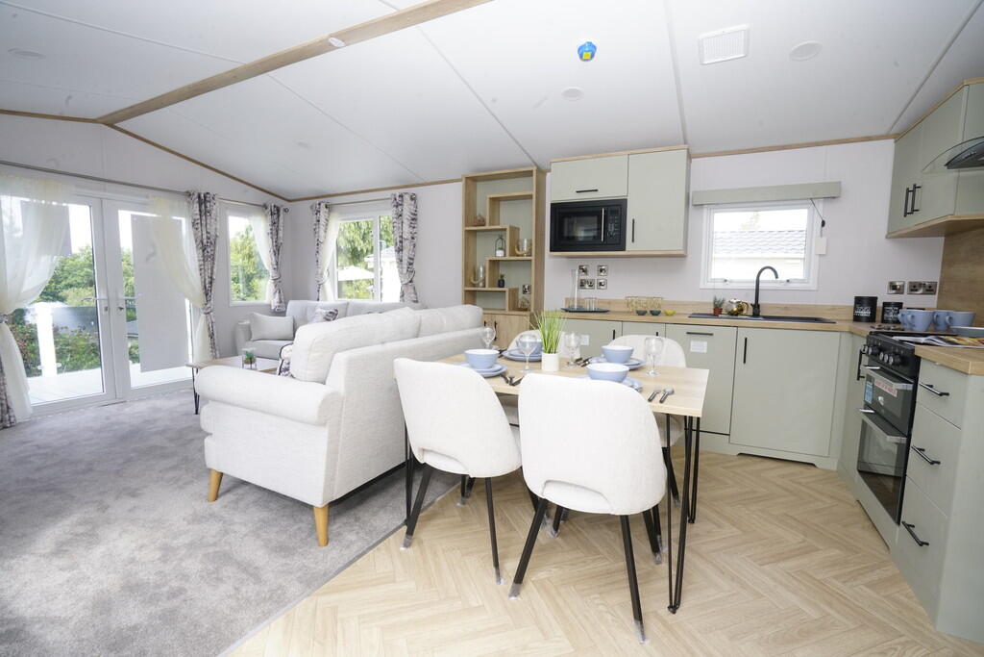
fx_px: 437
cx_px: 492
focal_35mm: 16
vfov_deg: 73.8
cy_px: 328
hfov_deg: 96.7
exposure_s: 1/60
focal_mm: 16
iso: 1600
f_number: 16
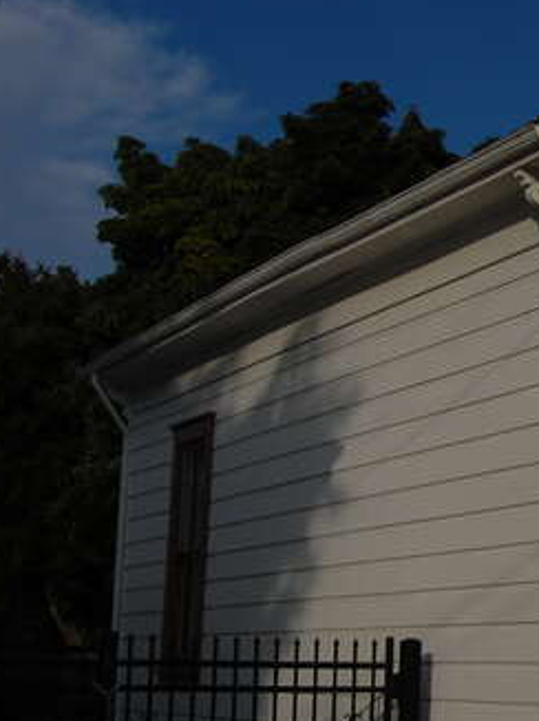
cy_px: 438
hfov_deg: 15.7
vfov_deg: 23.0
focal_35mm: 85
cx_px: 853
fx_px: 1767
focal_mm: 24
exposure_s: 1/320
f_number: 16
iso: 200
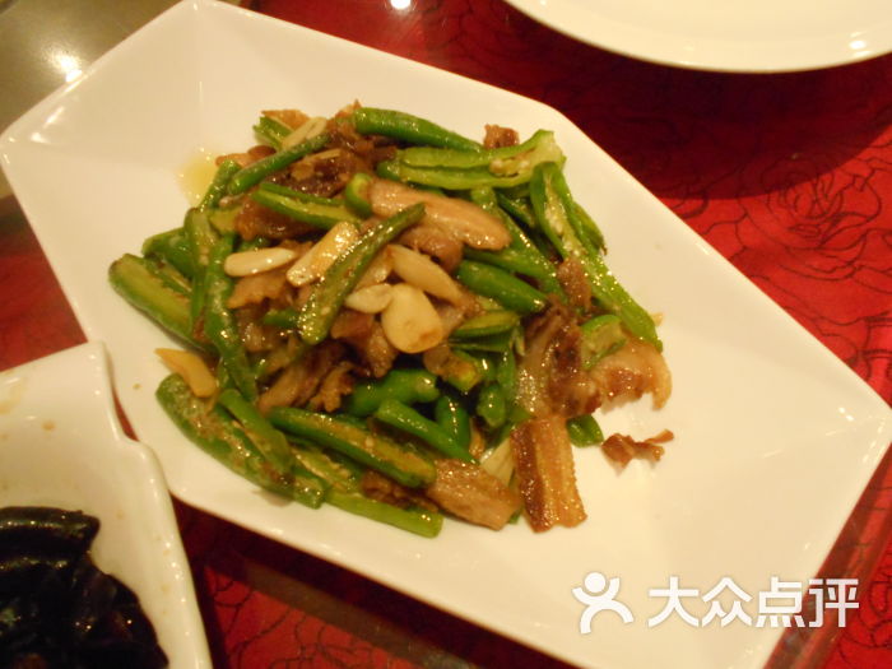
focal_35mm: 30
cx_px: 446
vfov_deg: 46.8
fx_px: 773
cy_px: 334
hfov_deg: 60.0
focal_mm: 5.1
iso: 800
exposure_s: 1/80
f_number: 3.4
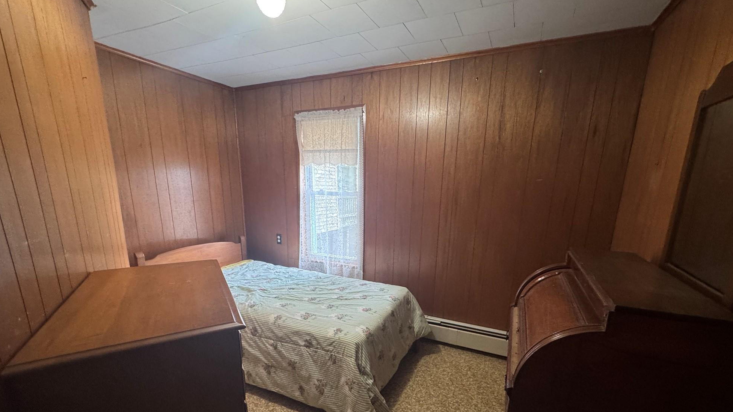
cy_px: 256
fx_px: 311
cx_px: 376
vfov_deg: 66.1
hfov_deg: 99.3
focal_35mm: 16
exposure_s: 1/60
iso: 500
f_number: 2.2
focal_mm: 2.22
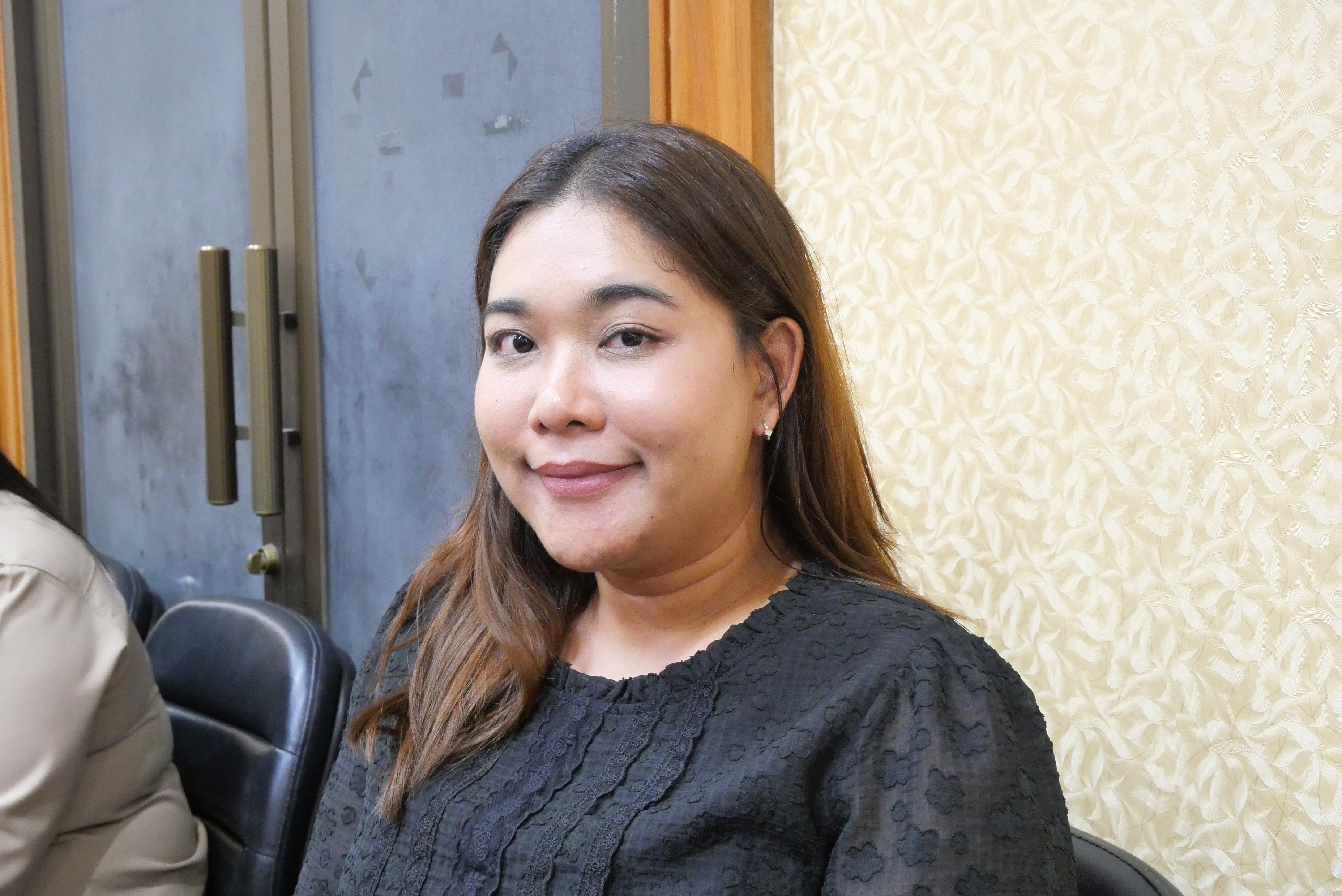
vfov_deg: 29.9
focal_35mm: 45
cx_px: 671
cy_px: 448
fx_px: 1678
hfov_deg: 43.6
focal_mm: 22
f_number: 7.1
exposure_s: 1/8
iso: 3200
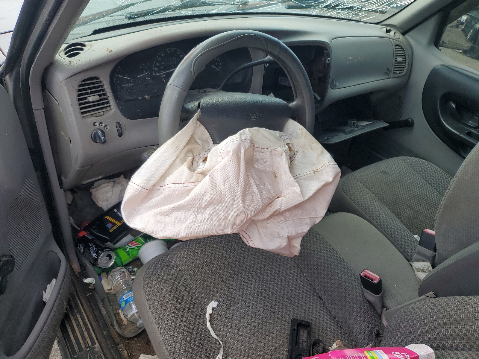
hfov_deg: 67.3
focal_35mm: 26
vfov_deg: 53.1
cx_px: 240
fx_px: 360
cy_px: 180
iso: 50
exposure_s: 1/556
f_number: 1.5
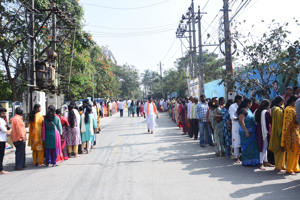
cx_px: 150
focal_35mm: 30
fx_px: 250
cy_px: 100
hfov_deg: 61.9
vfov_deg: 43.6
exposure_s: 1/160
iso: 250
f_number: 11
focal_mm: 30
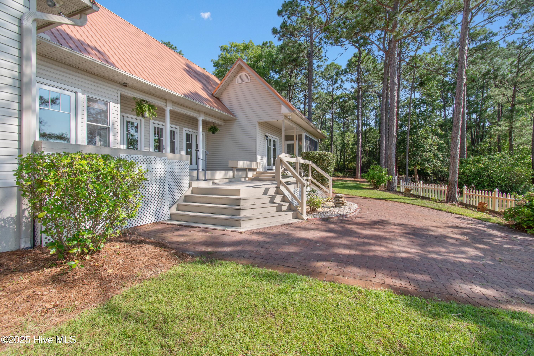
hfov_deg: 100.4
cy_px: 178
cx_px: 267
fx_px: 222
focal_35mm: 15
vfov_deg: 77.3
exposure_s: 1/250
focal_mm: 10
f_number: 8
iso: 100
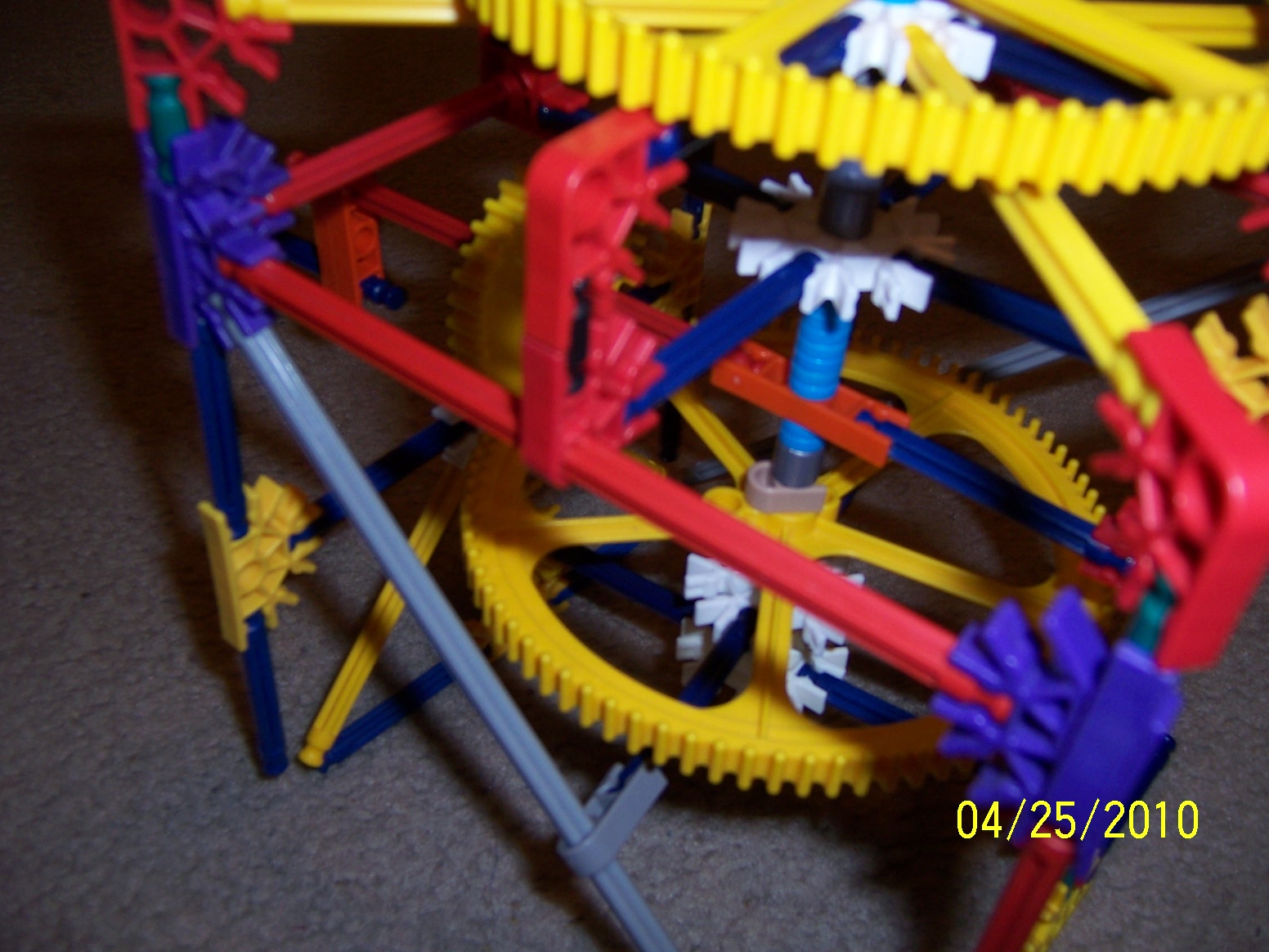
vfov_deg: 42.9
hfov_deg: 55.4
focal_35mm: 33
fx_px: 1210
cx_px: 634
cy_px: 476
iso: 80
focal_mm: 5.5
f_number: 2.8
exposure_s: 1/60
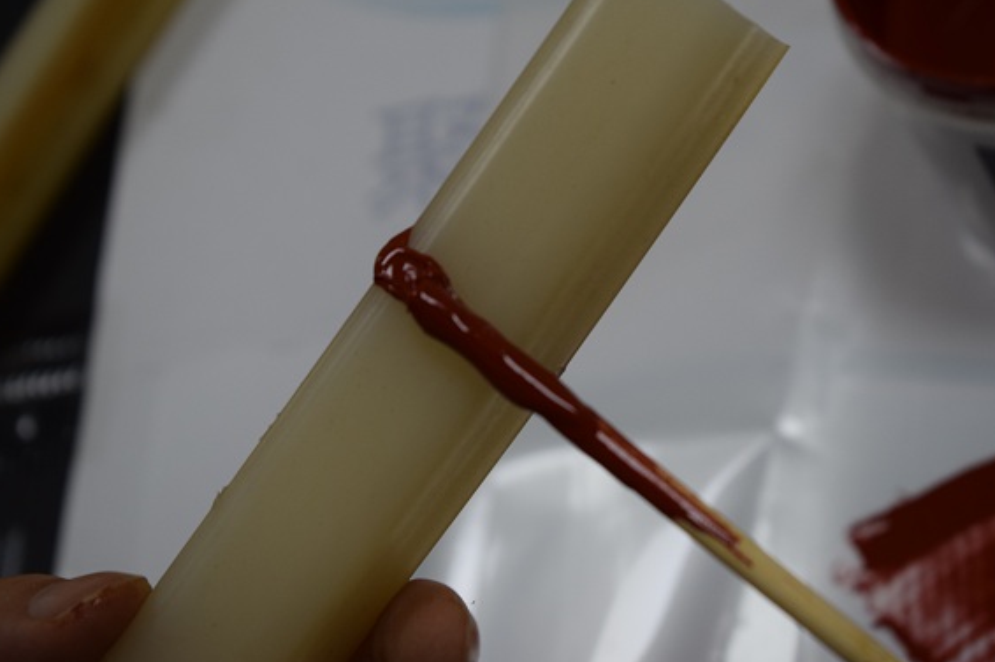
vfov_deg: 15.6
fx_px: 2418
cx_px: 508
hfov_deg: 23.2
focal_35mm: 88
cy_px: 316
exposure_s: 1/60
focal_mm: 55
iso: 640
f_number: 5.6
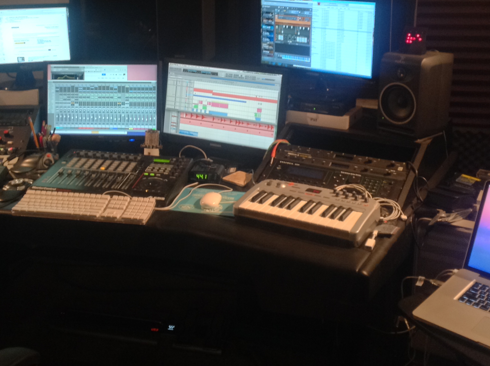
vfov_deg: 27.7
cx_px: 216
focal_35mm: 52
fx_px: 735
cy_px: 110
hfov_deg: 36.8
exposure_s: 1/15
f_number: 2.4
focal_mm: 4.28
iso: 200
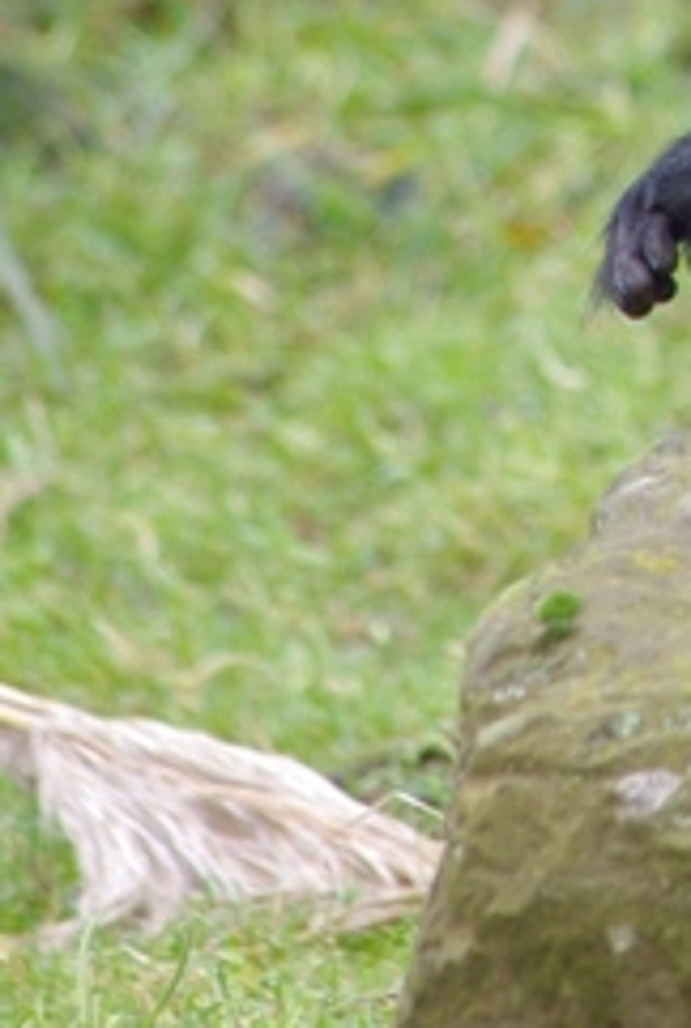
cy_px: -311
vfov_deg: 2.0
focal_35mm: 1044
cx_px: 998
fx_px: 29885
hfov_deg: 1.3
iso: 800
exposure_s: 1/125
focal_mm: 210
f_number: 5.6
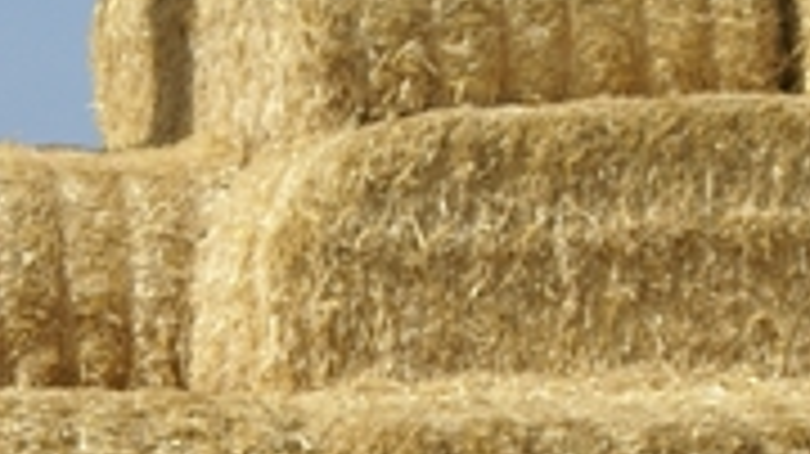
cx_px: 742
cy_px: 773
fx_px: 7856
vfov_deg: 3.3
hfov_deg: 5.9
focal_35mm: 366
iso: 100
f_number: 9
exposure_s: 1/320
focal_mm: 70
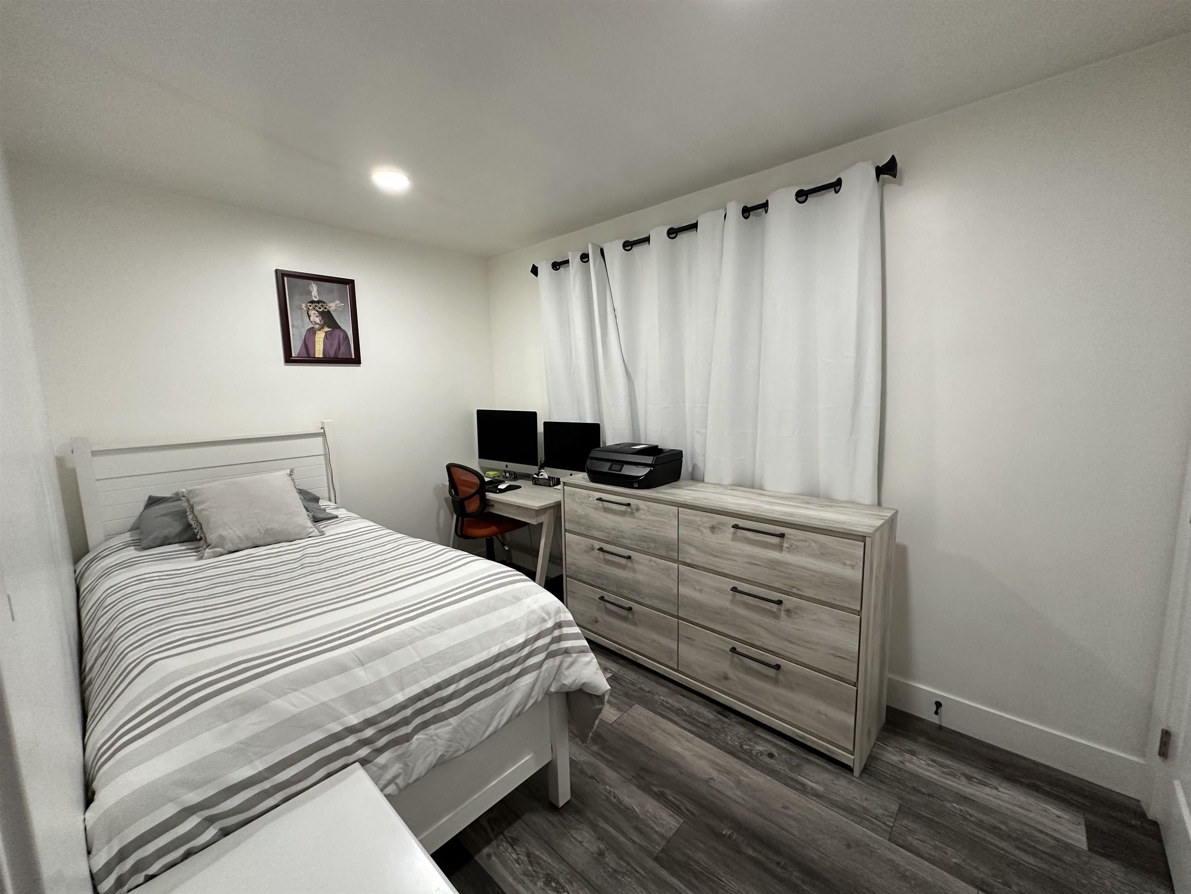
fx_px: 482
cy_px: 447
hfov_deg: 102.1
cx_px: 596
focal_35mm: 14
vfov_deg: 85.7
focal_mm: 2.22
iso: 250
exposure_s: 1/120
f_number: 2.2
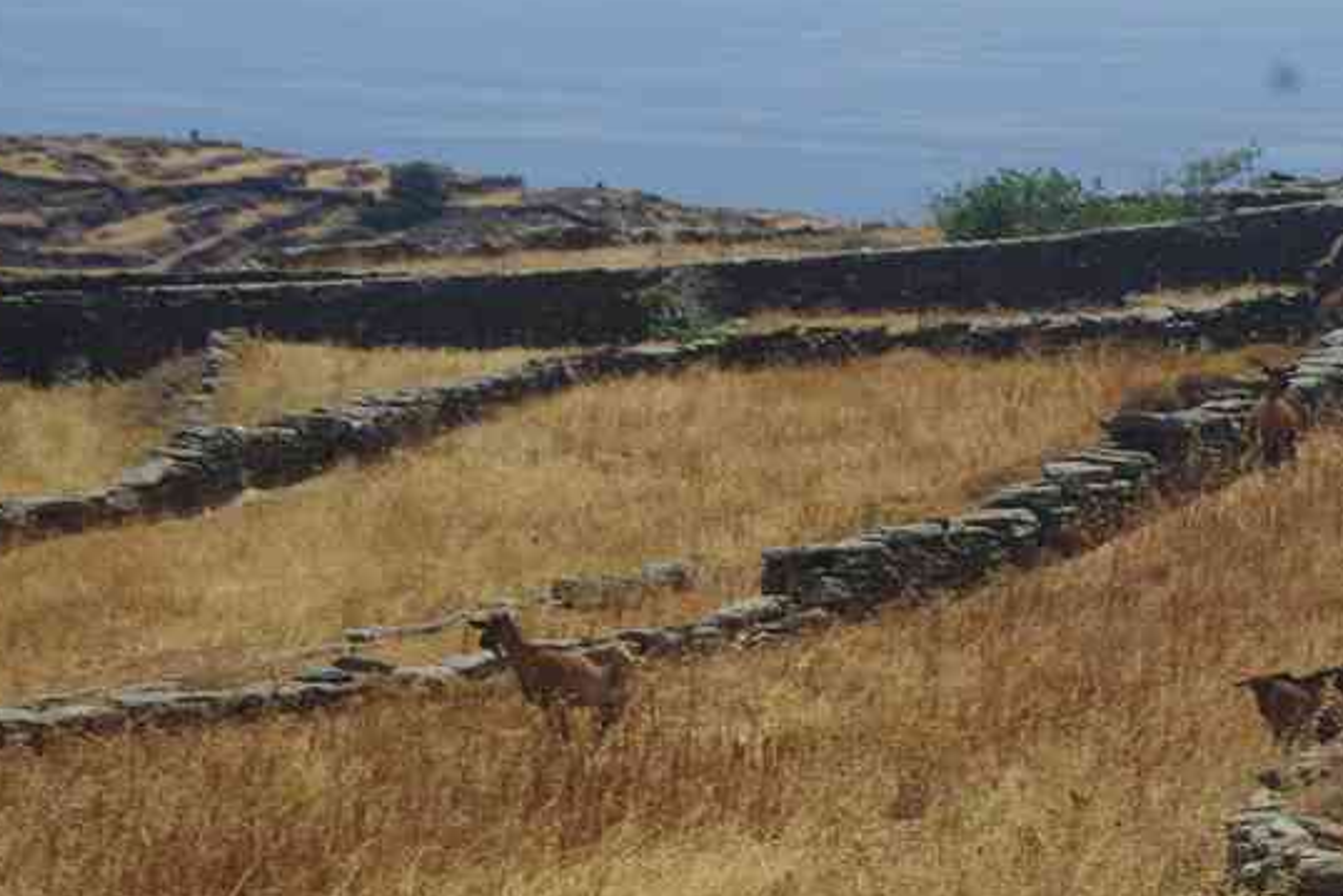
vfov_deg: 7.6
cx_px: 1170
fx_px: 6751
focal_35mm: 181
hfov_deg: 11.3
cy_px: 739
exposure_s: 1/125
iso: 200
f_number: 11
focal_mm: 65
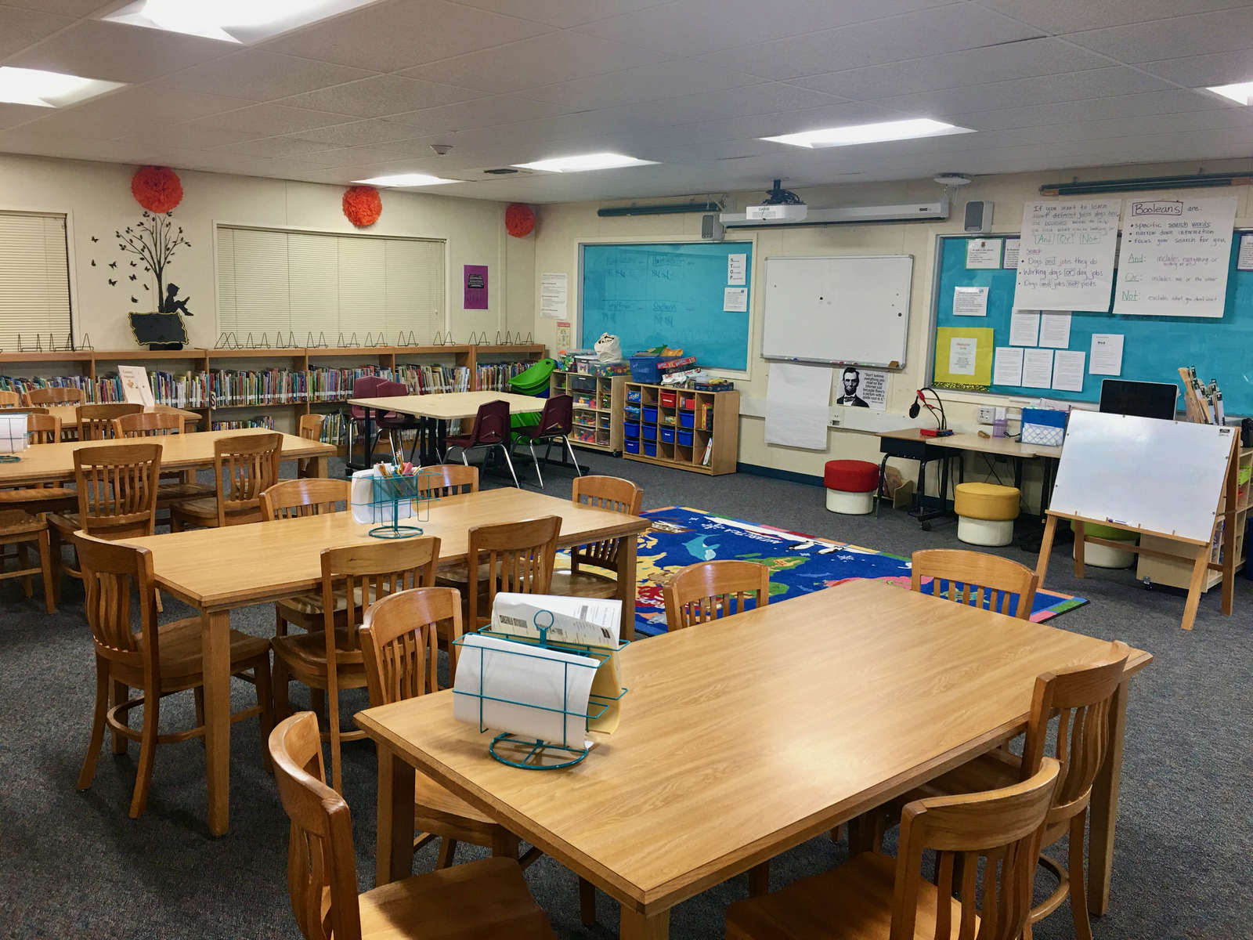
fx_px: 1050
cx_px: 626
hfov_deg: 61.7
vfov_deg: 48.2
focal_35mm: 29
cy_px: 470
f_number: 2.2
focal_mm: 4.15
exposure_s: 1/15
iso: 32
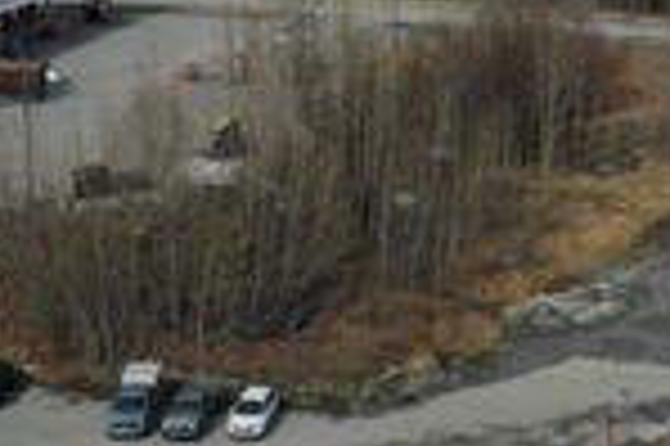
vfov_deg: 14.1
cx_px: 598
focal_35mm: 94
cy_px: -92
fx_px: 1748
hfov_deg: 21.3
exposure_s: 1/640
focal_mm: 10.26
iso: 100
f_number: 6.3
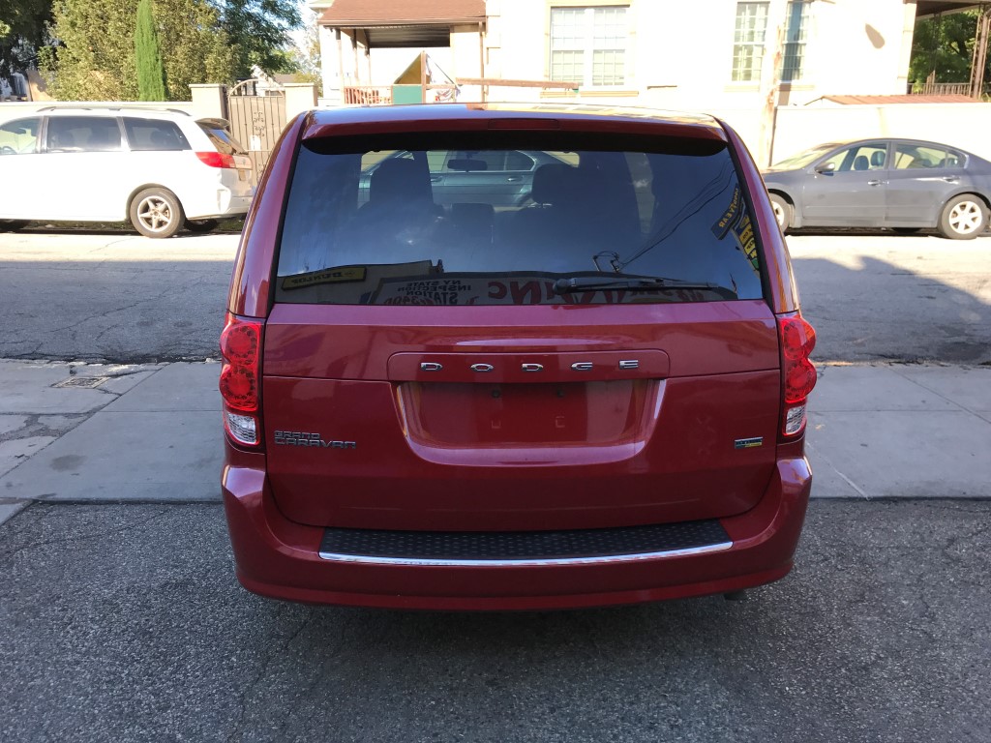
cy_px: 372
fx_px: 802
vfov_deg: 49.7
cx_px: 496
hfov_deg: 63.4
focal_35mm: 28
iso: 20
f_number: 1.8
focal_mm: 3.99
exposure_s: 1/553
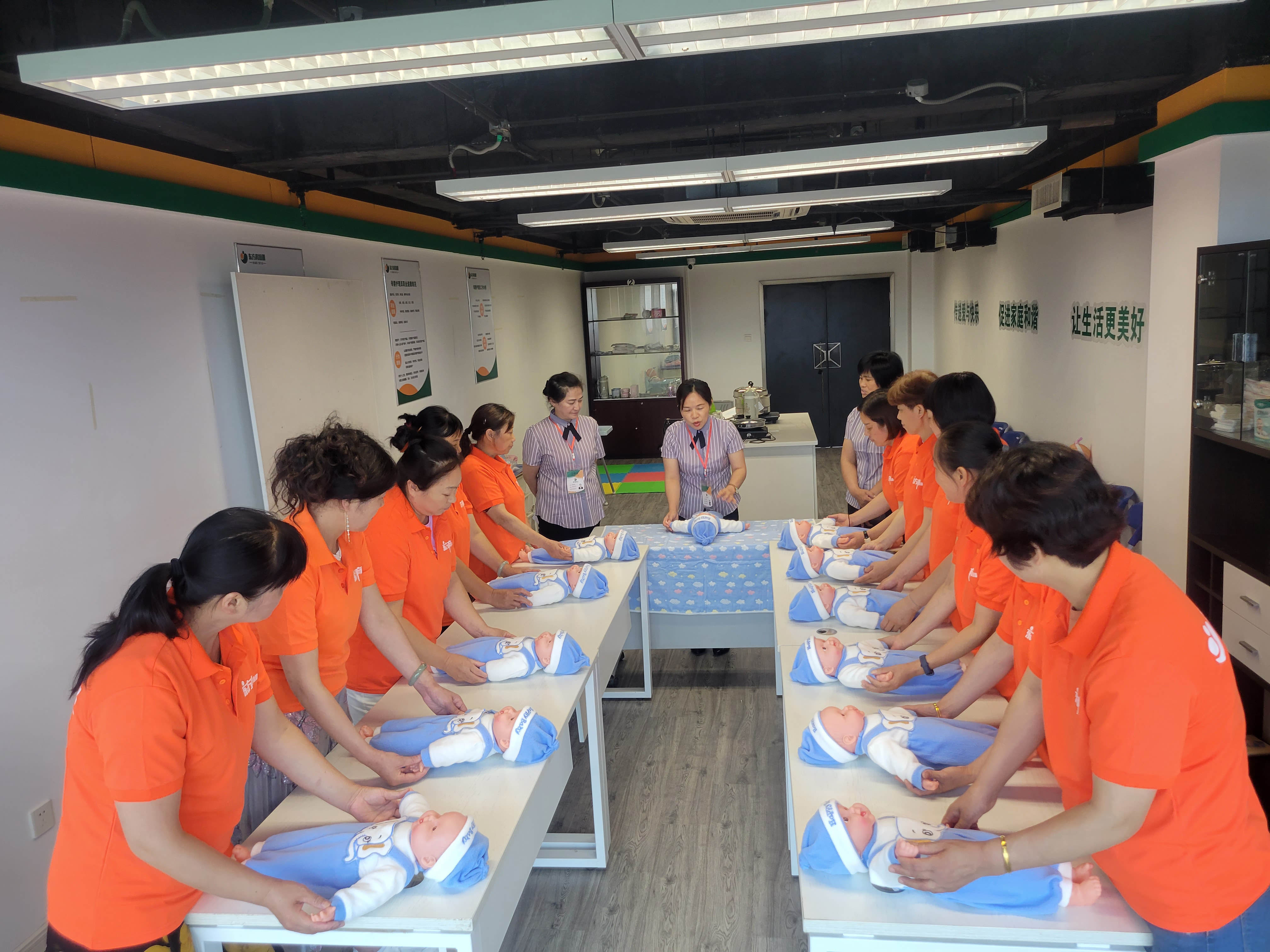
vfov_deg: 53.1
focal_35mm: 26
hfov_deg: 67.3
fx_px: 954
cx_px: 635
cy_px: 476
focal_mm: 5.4
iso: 125
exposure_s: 1/100
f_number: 1.8
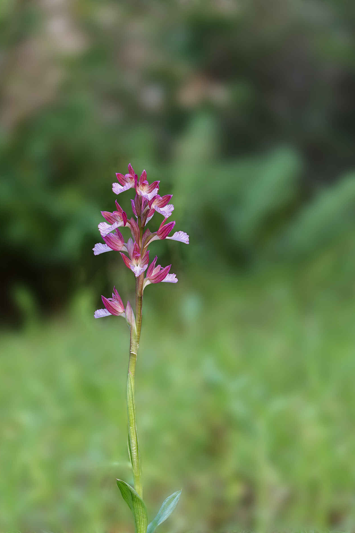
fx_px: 1923
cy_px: 268
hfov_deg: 10.5
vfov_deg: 15.8
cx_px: 172
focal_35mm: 130
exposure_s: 1/125
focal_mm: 60
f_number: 2.8
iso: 500
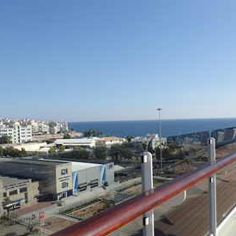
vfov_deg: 45.9
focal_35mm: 36
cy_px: 136
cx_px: 107
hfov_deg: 46.0
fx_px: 278
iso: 100
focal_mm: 4.5
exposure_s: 1/250
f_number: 8
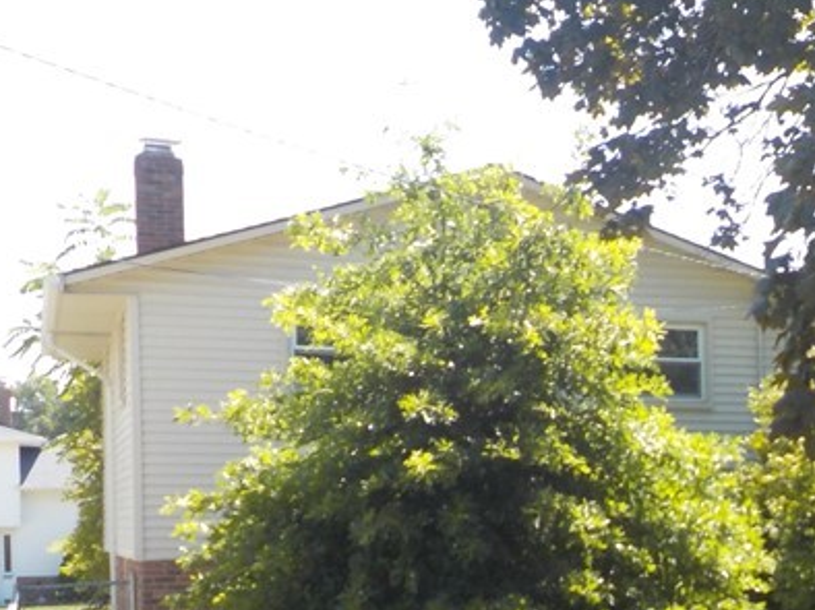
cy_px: 560
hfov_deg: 23.1
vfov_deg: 18.5
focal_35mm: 78
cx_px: 966
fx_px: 1835
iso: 125
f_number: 3.3
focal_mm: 4.1
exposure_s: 1/320
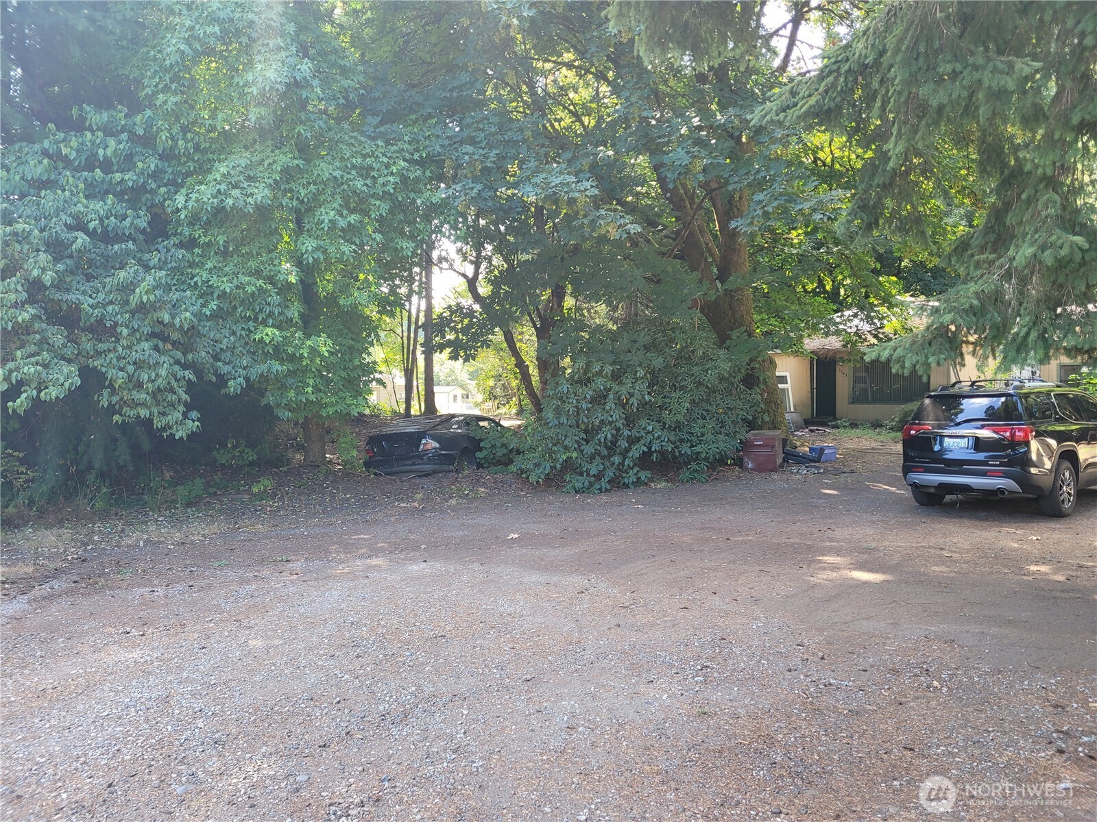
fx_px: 824
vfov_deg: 53.1
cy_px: 411
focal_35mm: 26
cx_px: 548
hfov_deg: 67.3
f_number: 1.8
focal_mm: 5.4
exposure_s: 1/120
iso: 50
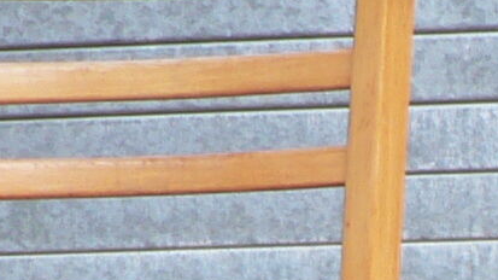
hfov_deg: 8.1
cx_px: 1225
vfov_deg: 4.9
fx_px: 3208
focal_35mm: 243
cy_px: 682
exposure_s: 1/60
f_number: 2.8
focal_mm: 6
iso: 80
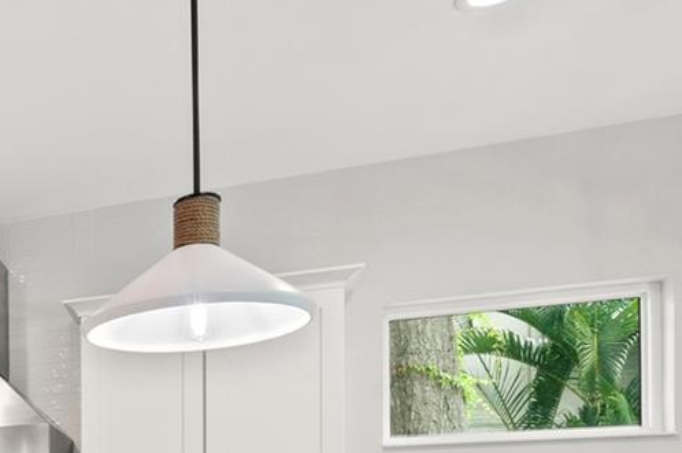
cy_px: 582
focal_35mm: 45
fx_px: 852
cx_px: -216
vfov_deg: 25.7
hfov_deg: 32.3
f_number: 10
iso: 1000
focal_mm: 14
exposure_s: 1/15
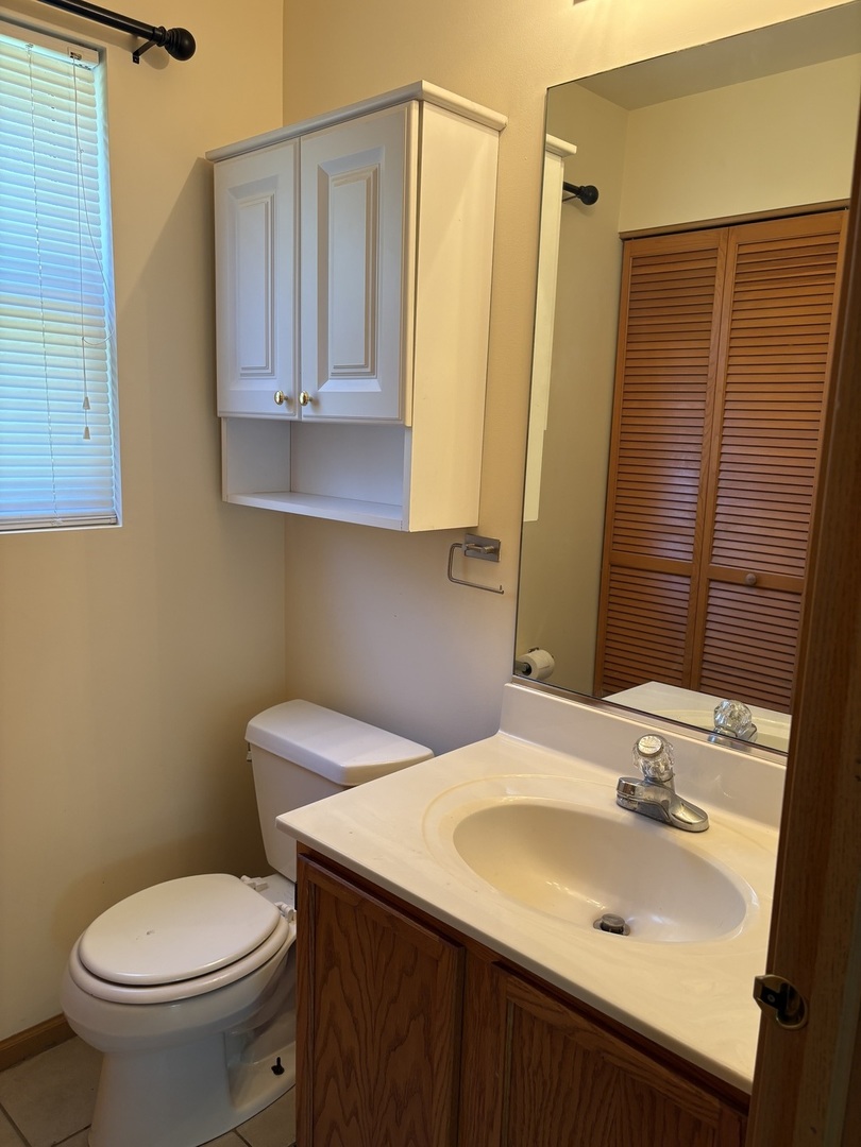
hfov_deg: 53.1
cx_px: 430
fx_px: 862
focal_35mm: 26
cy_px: 574
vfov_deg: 67.3
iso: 80
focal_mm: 5.96
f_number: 1.6
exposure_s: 1/60
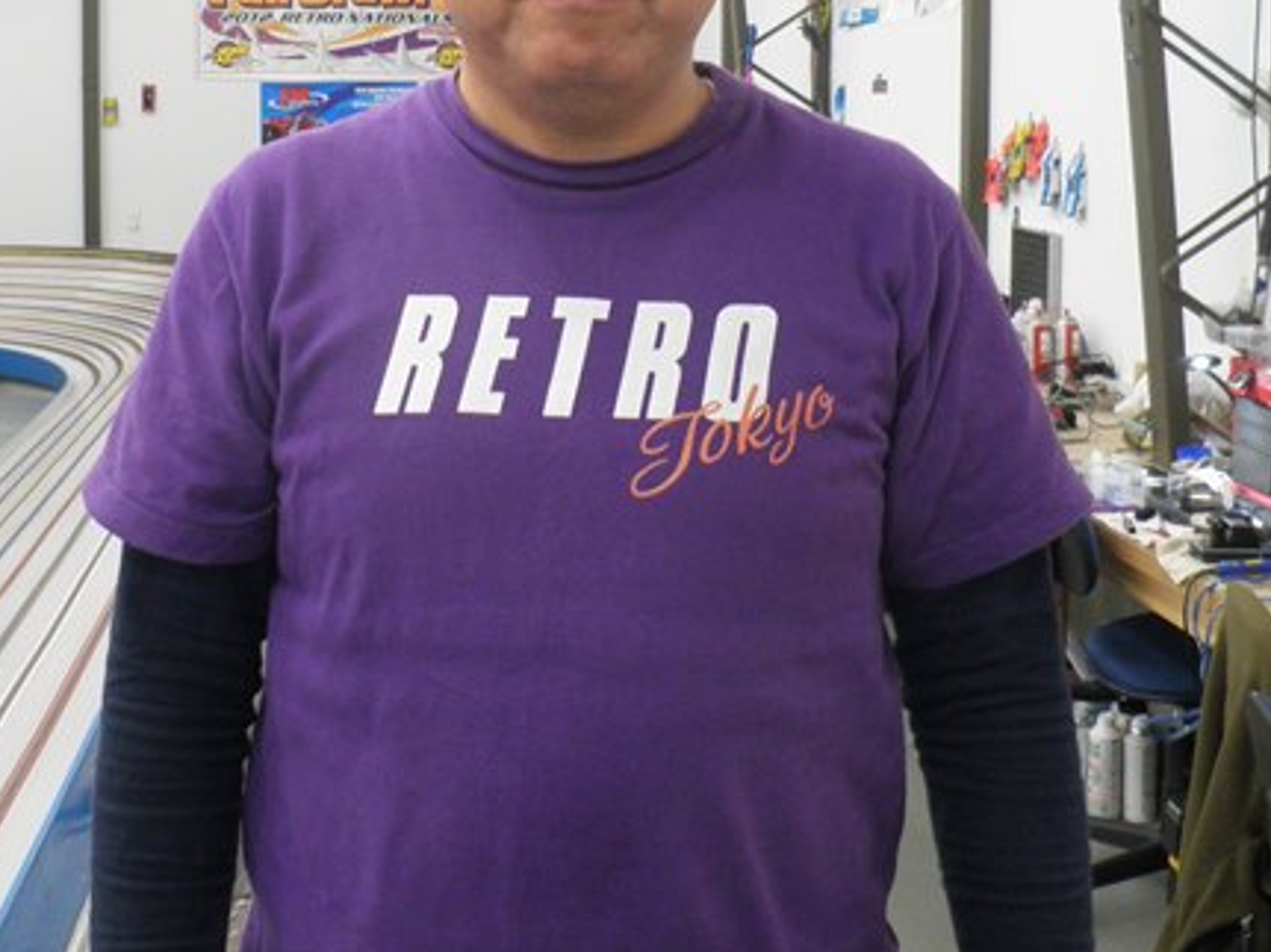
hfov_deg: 36.5
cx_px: 428
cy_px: 218
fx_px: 1909
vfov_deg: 27.6
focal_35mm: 52
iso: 200
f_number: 3.2
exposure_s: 1/25
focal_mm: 5
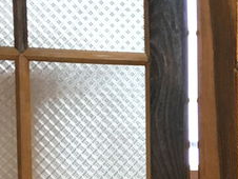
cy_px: 359
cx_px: 480
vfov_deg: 7.0
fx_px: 1411
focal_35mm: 205
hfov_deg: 9.1
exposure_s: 1/33
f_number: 2.2
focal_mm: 4.15
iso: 125
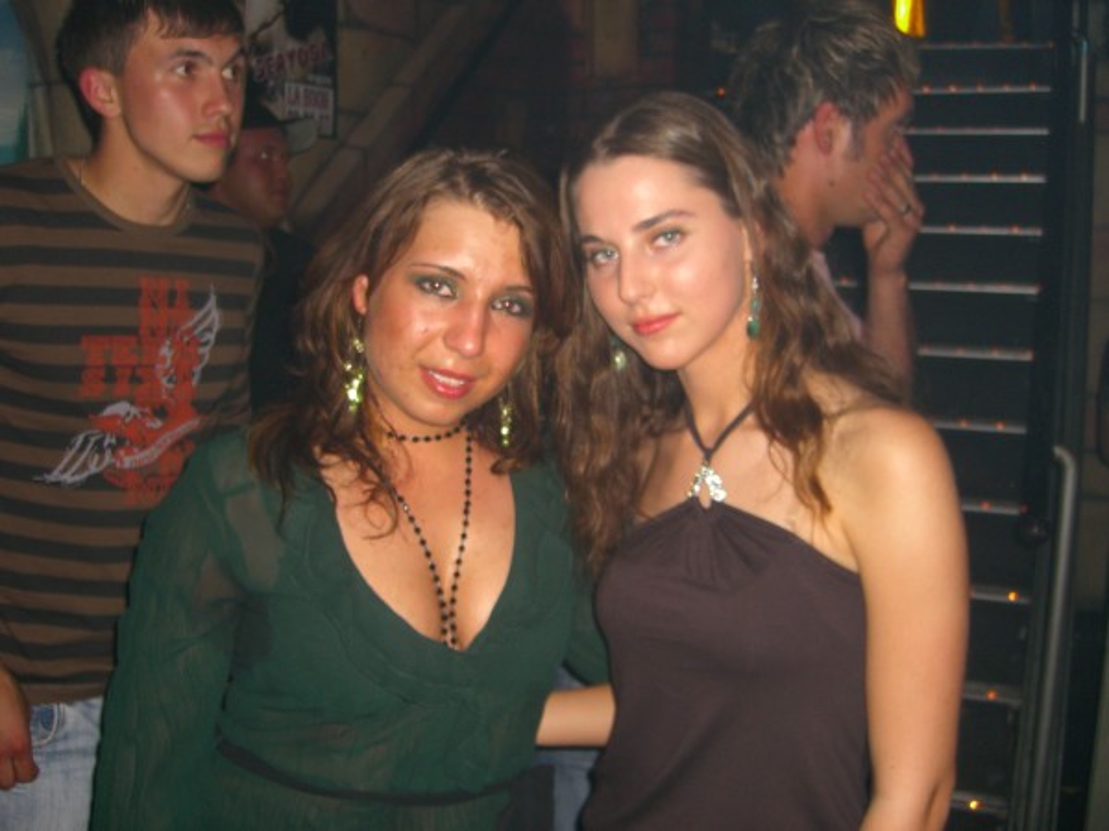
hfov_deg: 49.0
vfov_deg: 37.7
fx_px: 1217
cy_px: 416
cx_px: 554
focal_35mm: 38
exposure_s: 1/60
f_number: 2.8
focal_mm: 7.9
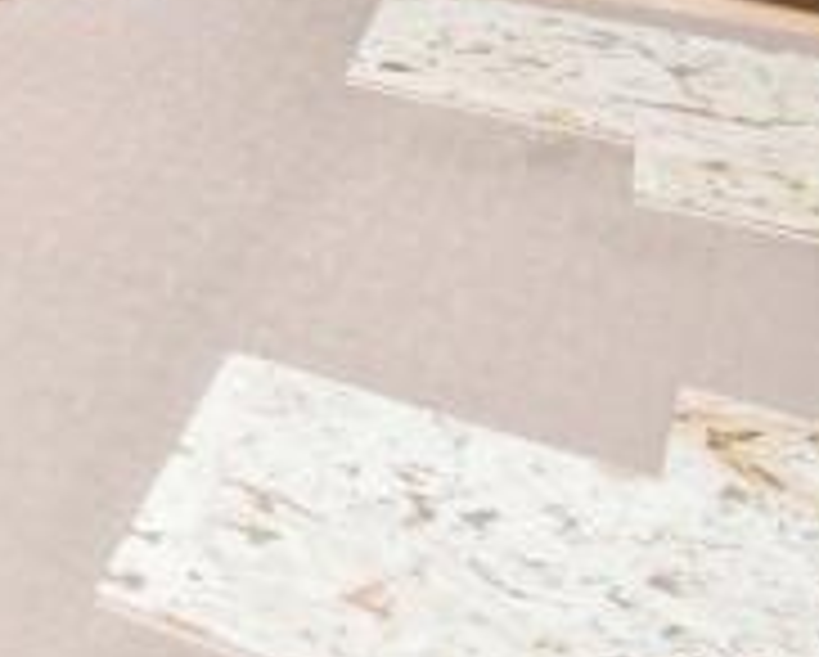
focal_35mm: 79
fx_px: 1917
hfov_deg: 13.4
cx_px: -1346
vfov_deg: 14.6
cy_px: -803
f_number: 10
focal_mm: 10
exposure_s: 1/60
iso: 1000
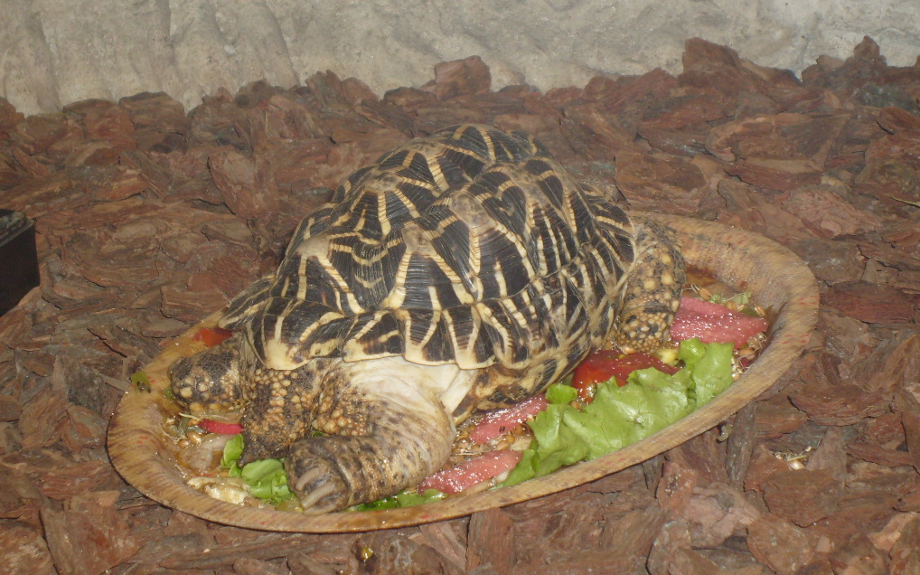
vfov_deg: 11.6
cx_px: 461
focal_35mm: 113
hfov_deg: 18.4
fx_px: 2833
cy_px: 235
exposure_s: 1/90
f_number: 4.9
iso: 100
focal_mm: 17.4
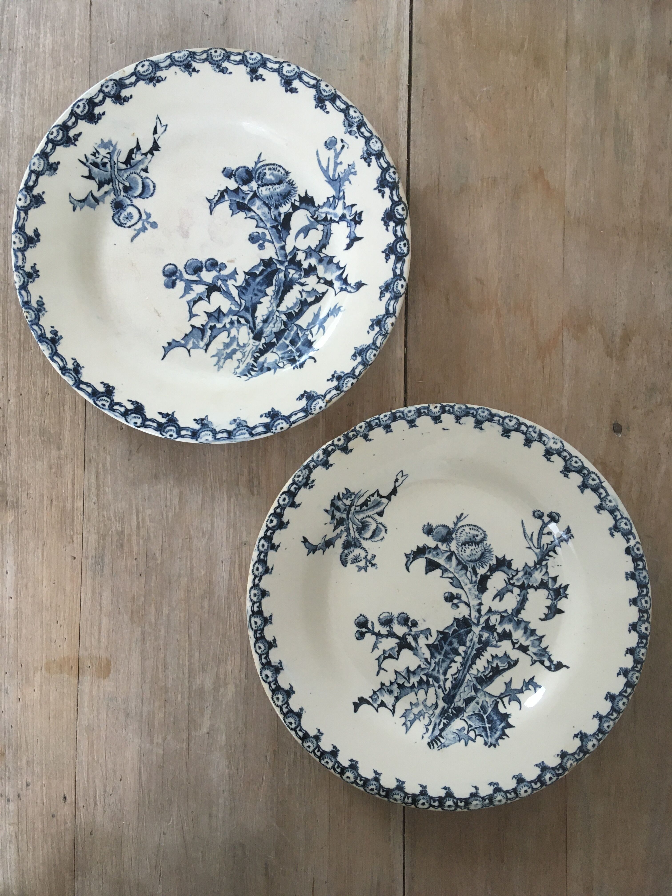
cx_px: 336
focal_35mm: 29
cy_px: 448
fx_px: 751
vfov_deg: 61.7
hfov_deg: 48.2
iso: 100
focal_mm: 4.15
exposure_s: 1/33
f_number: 2.2
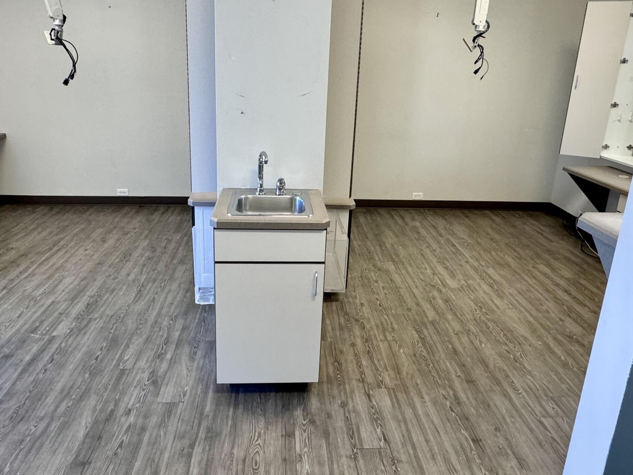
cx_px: 299
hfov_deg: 69.3
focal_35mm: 25
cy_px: 176
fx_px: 457
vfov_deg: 54.2
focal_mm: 2.22
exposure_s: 1/120
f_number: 2.2
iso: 320
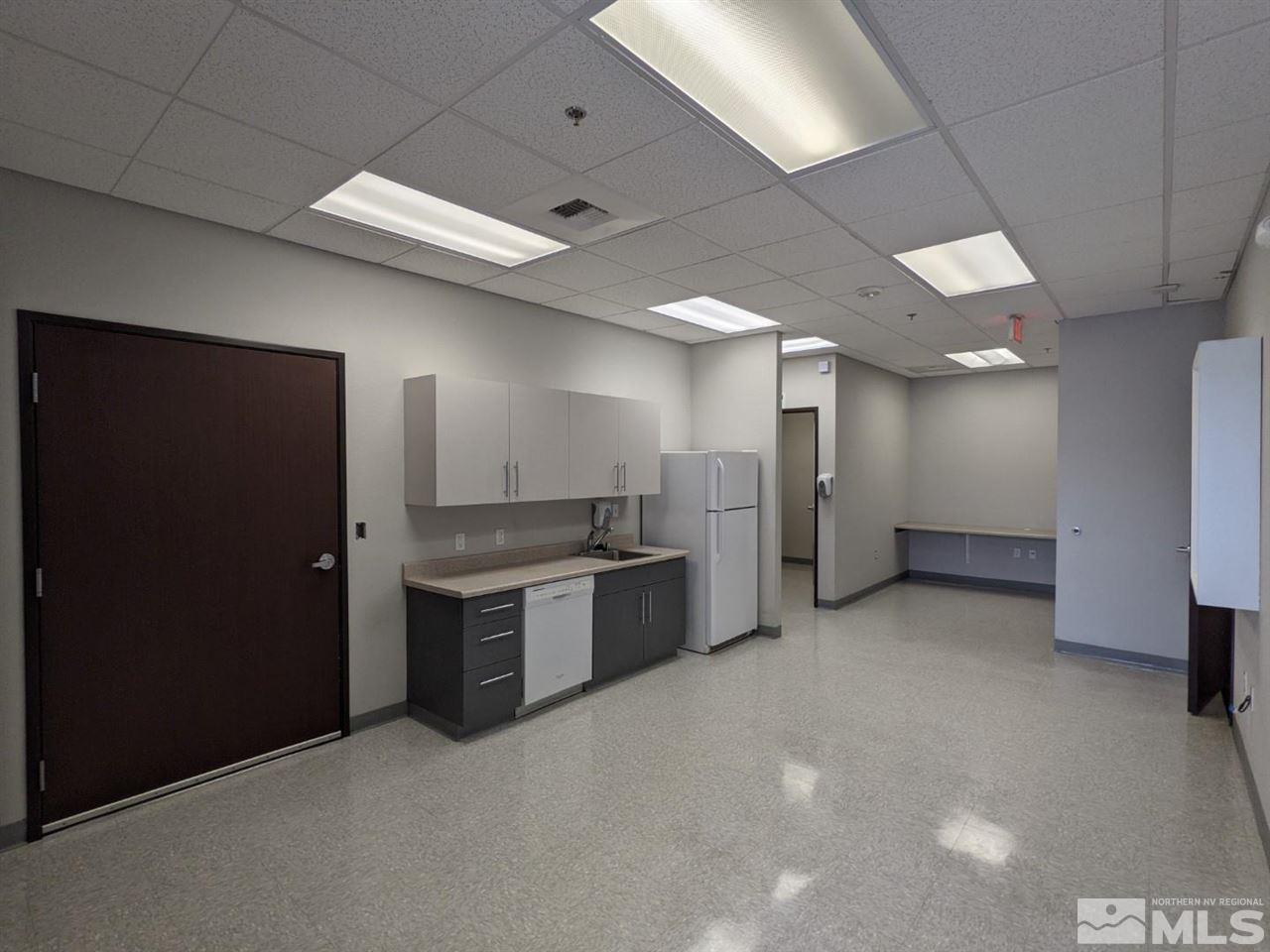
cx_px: 635
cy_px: 476
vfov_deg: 78.1
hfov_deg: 94.5
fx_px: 587
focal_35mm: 16
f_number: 2.2
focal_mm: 2.22
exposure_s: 1/120
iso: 42
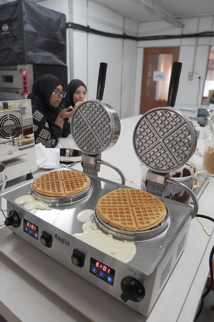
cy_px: 161
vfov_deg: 73.7
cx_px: 107
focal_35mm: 24
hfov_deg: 53.1
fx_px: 214
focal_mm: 16
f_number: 2.8
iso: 1000
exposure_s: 1/160
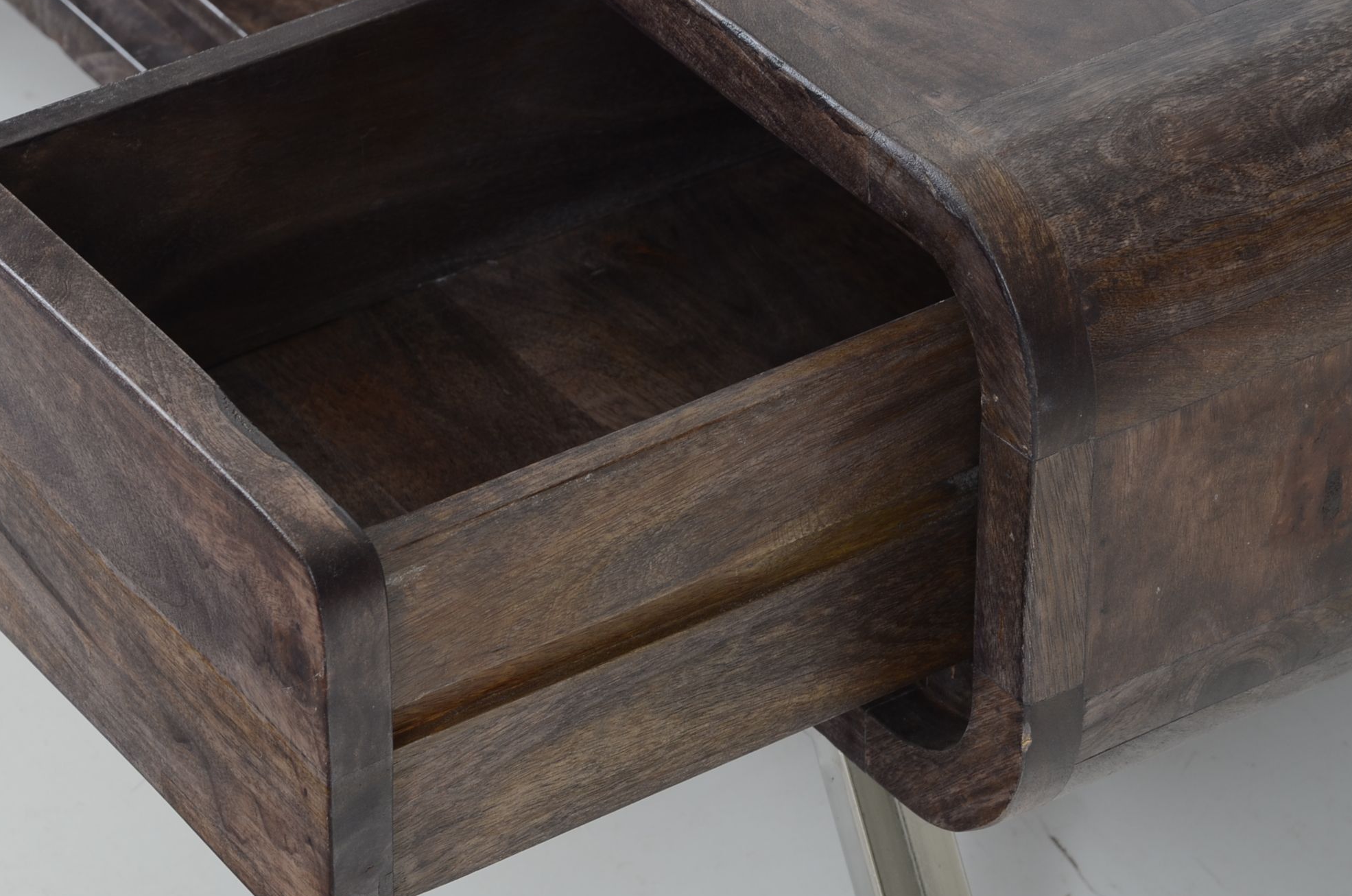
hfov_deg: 13.7
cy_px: 477
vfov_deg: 9.1
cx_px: 632
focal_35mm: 150
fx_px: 5622
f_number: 7.1
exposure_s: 1/60
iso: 160
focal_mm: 80
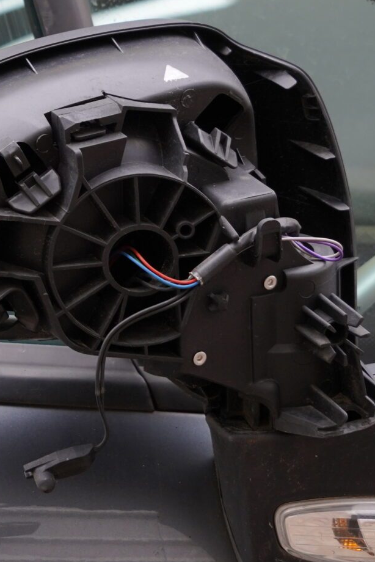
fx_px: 3778
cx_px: 100
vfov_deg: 8.5
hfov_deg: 5.7
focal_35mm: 242
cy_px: 127
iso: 800
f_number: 6.3
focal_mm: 87
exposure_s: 1/125
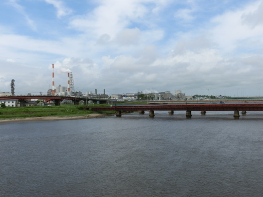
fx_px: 289
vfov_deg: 37.7
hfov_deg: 49.0
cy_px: 98
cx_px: 132
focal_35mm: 38
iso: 80
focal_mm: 6.67
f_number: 9.9
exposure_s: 1/160
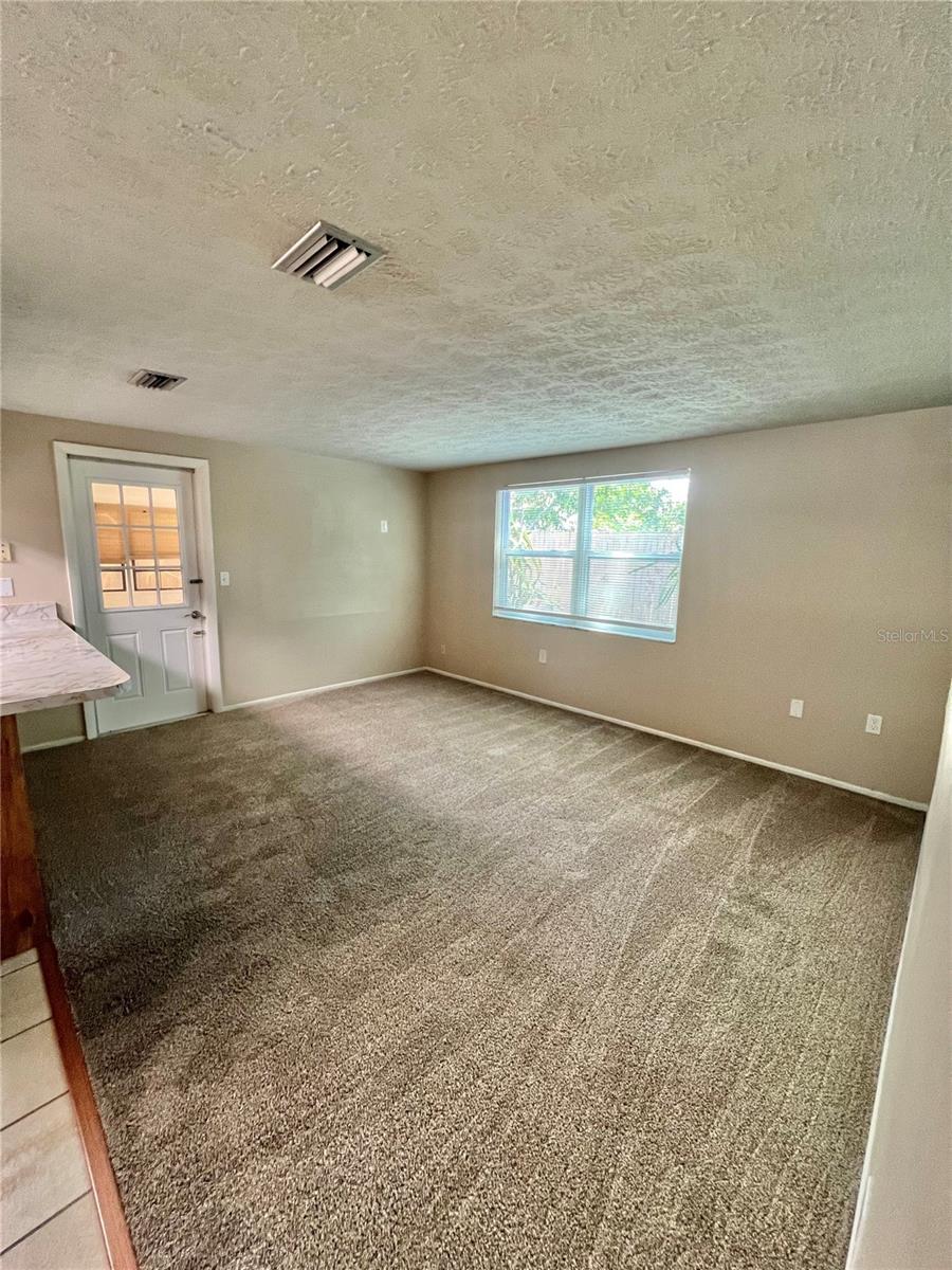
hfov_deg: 89.9
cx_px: 476
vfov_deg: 106.2
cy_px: 635
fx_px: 477
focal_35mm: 13
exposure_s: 1/60
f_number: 1.8
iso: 250
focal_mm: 1.57
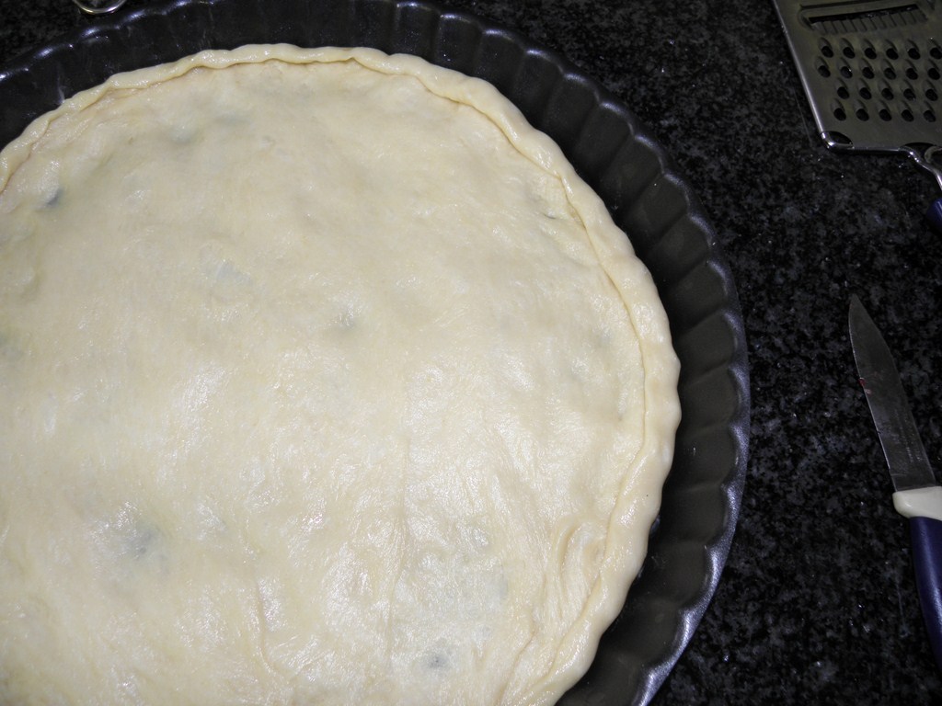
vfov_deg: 53.1
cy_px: 353
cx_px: 471
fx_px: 708
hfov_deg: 67.3
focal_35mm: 26
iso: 100
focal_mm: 4.6
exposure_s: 1/30
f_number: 2.8
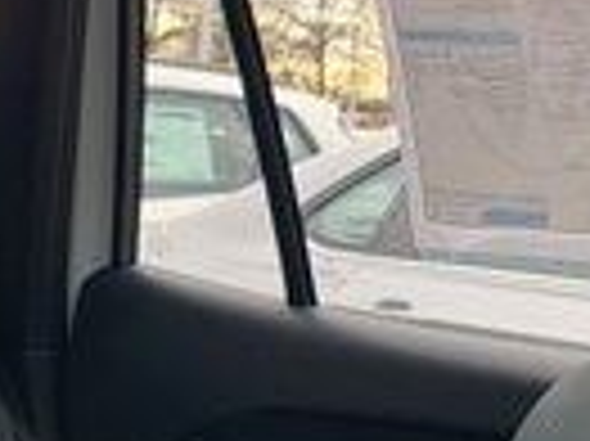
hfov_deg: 16.1
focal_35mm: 122
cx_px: 419
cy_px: -504
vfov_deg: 10.8
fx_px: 2077
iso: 64
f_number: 1.8
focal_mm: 7
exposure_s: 1/51
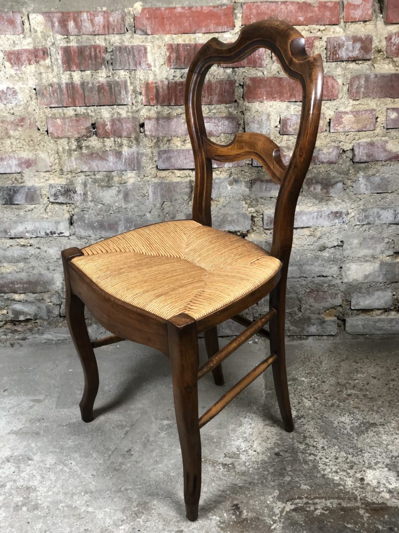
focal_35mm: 52
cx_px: 200
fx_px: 799
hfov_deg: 28.0
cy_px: 266
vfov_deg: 36.8
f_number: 2.4
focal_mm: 6
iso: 100
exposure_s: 1/33
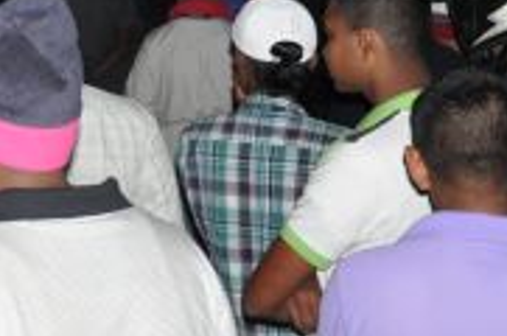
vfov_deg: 10.2
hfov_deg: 15.2
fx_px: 1814
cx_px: -151
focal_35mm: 129
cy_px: -176
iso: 800
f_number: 4
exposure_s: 1/60
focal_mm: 26
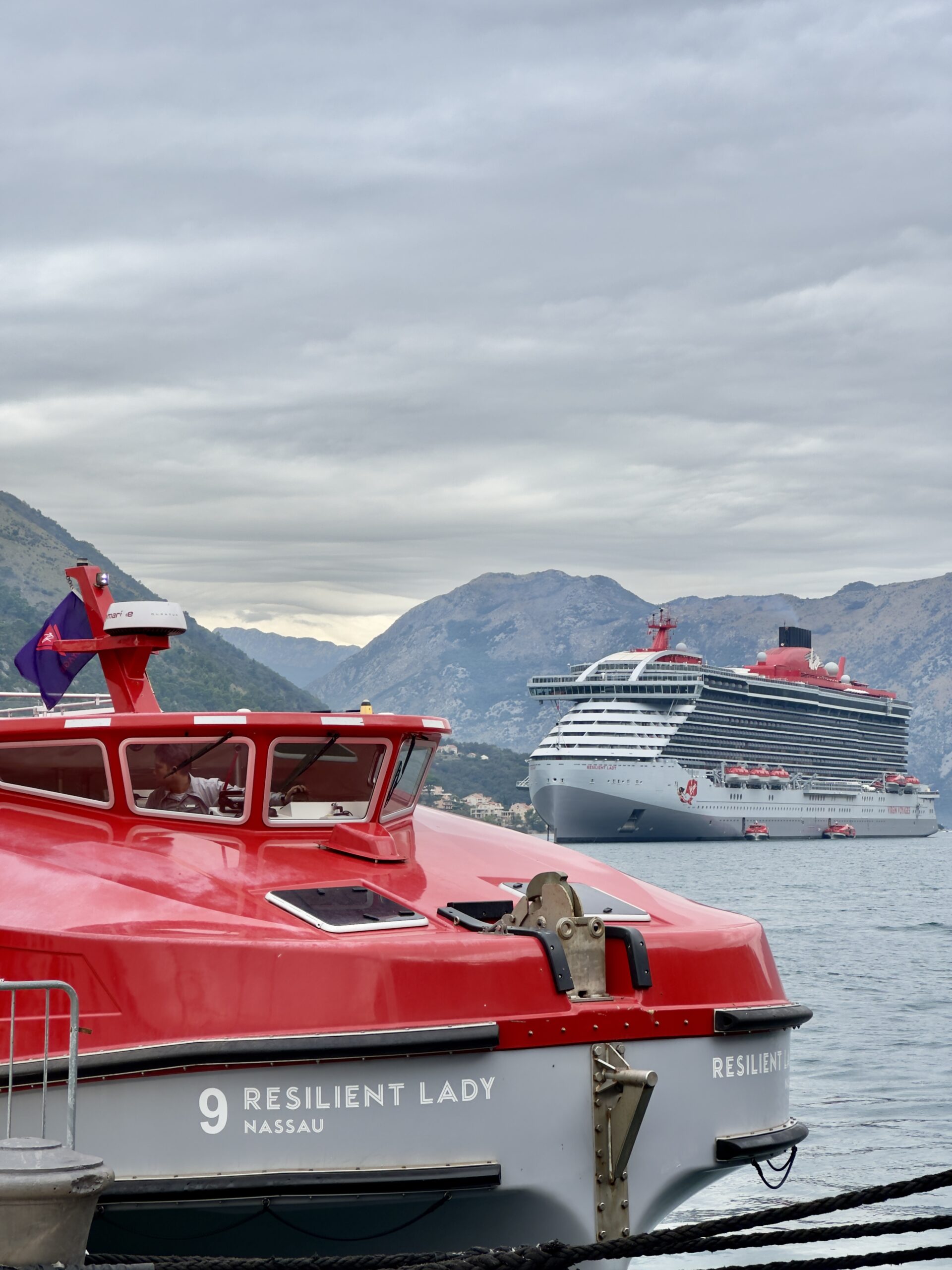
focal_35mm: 77
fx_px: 2824
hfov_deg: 19.1
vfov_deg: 25.3
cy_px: 635
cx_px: 476
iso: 32
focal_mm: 9
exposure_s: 1/250
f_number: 2.8
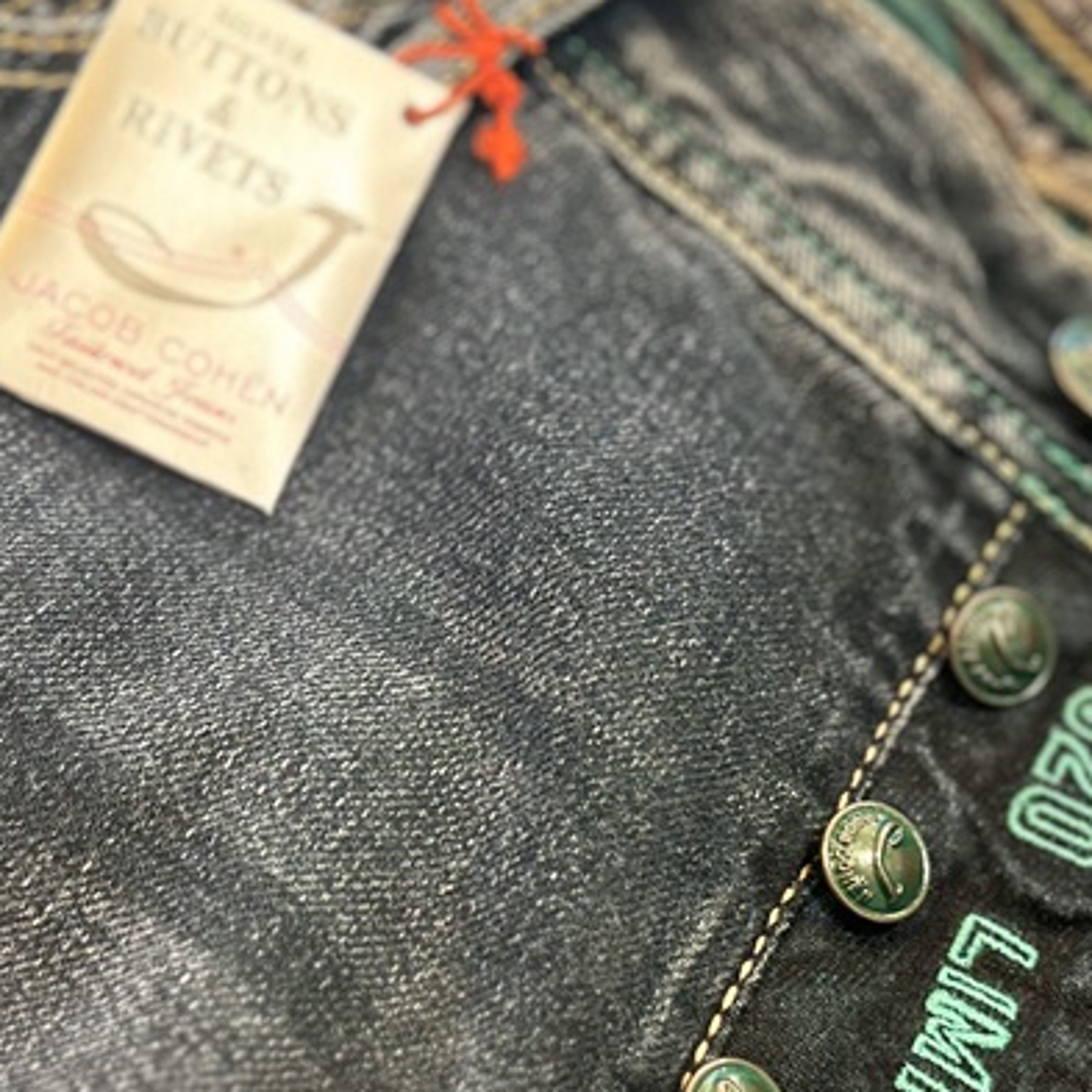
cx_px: 314
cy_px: 559
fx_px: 2106
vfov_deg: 29.1
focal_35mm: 59
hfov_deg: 28.8
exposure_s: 1/60
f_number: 1.5
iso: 250
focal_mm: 5.7
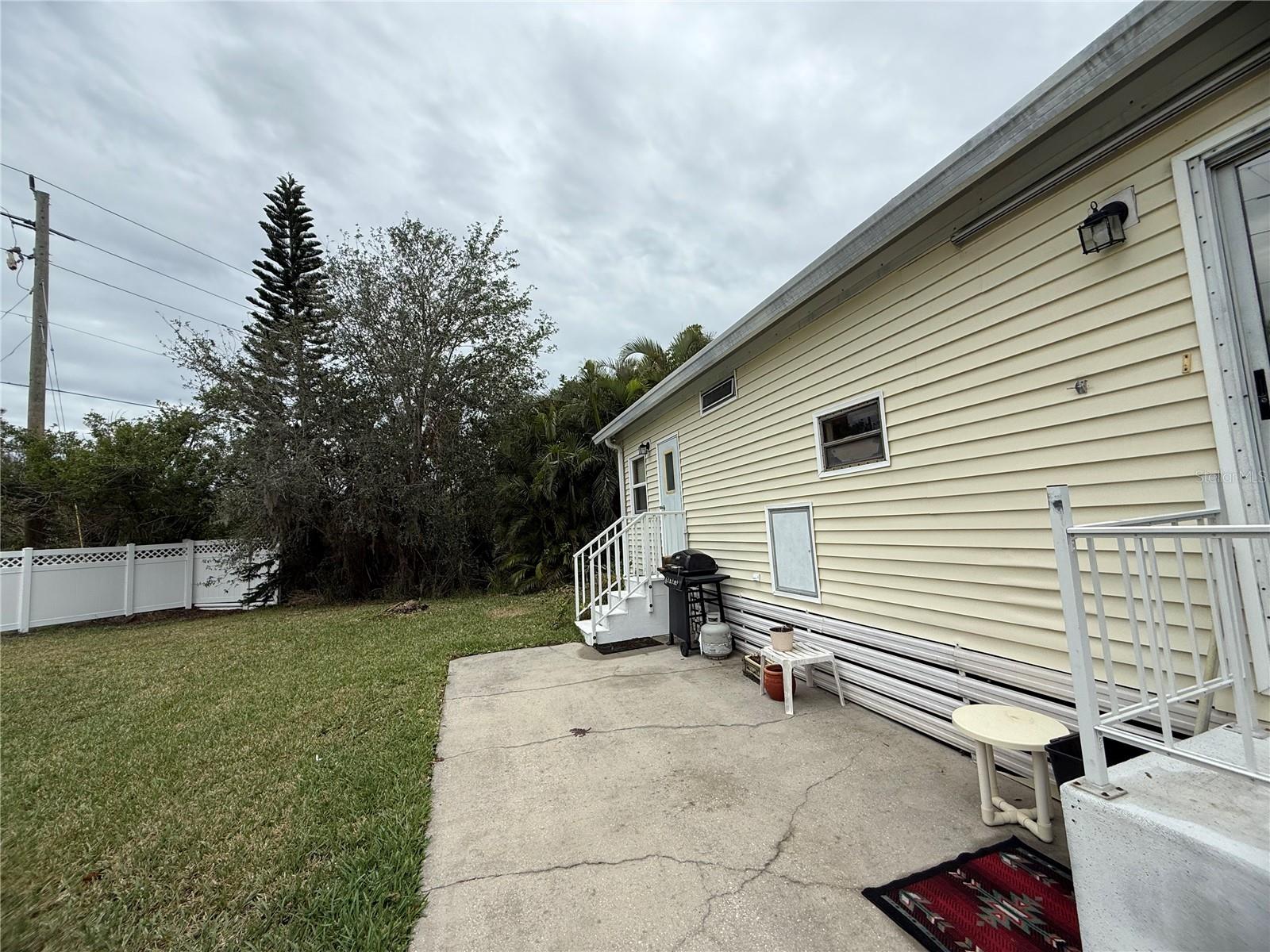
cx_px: 635
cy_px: 476
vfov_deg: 85.7
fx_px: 514
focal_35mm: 14
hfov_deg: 102.1
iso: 50
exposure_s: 1/864
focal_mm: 2.22
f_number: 2.2
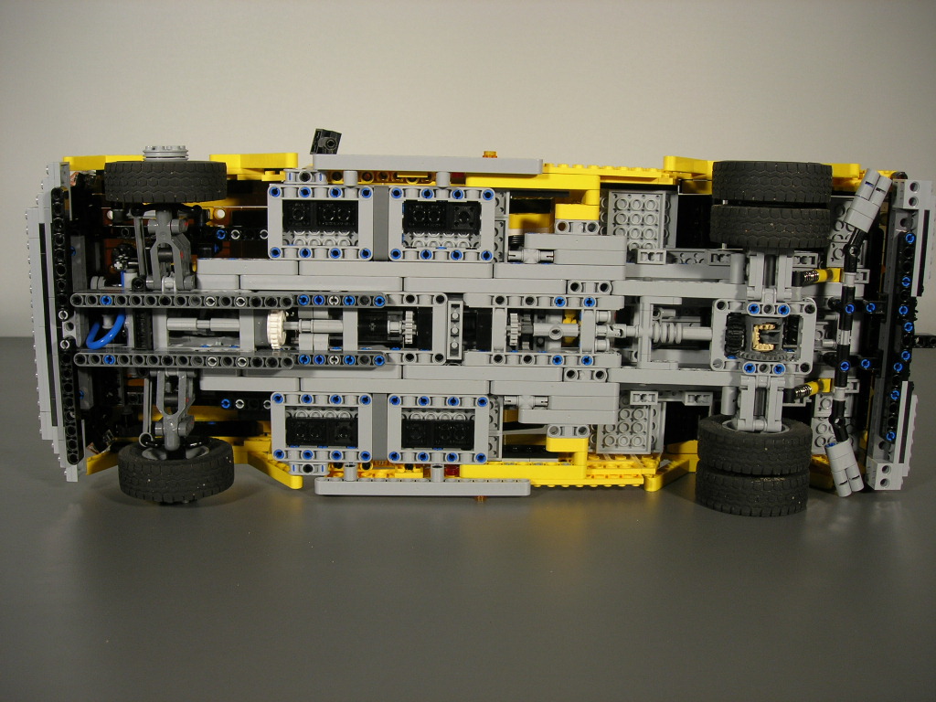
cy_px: 351
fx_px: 1028
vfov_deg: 37.7
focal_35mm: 38
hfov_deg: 49.0
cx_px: 468
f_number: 2.8
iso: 64
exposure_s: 1/73.7
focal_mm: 7.8
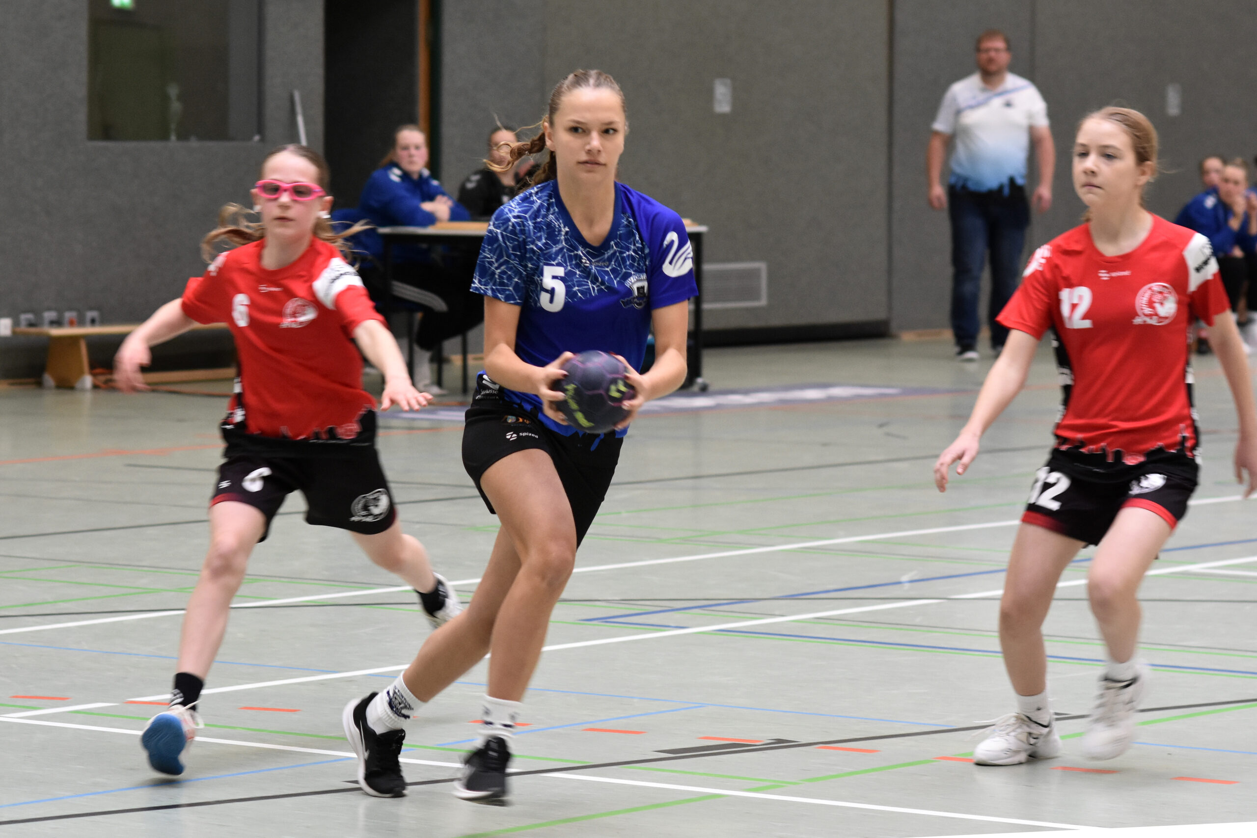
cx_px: 628
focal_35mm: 128
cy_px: 419
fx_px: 4452
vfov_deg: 10.8
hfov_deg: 16.1
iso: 1100
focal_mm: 85
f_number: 4
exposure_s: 1/250
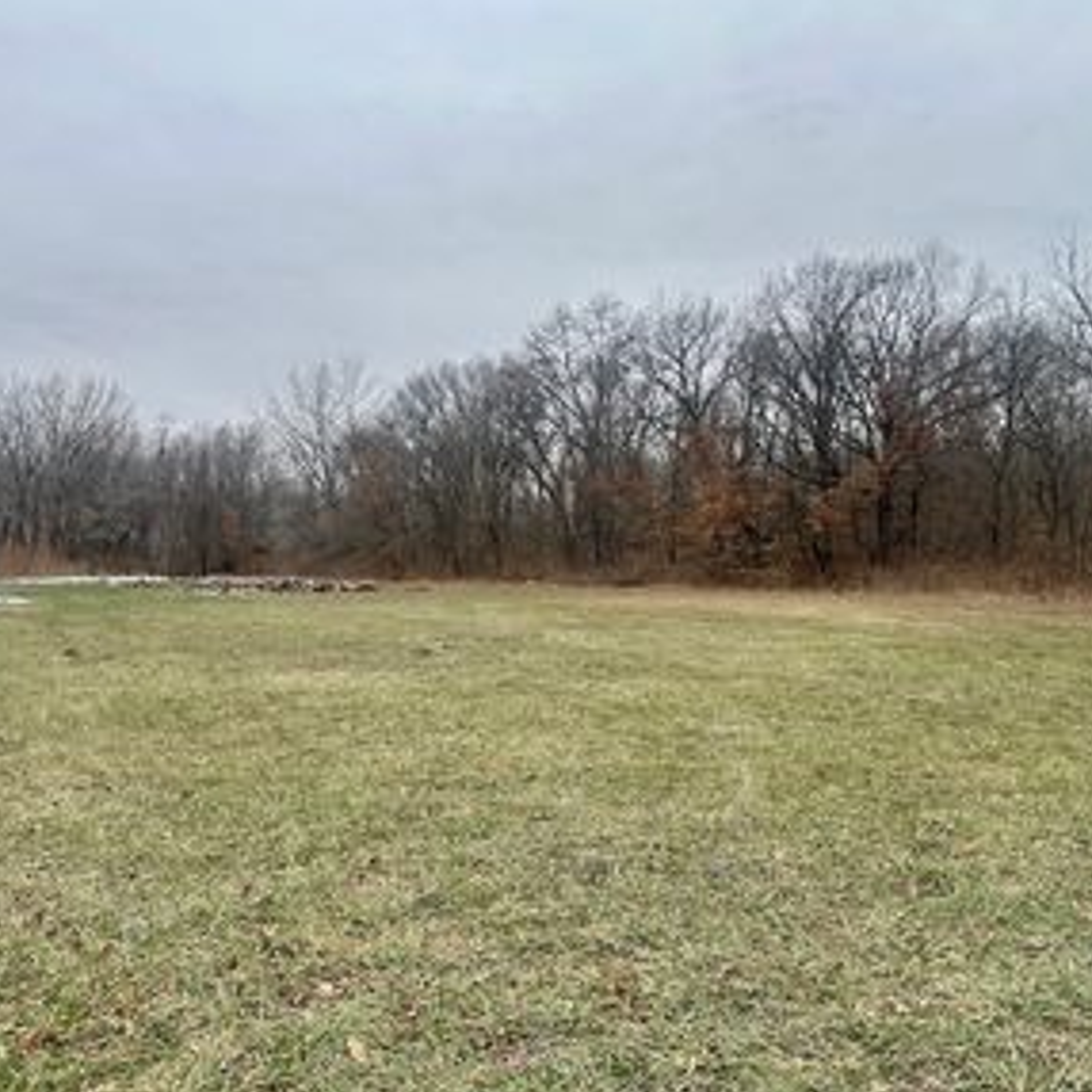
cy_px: 517
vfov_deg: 51.1
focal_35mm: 32
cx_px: 617
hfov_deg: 51.0
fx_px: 1142
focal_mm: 6.86
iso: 80
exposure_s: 1/935
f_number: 1.78
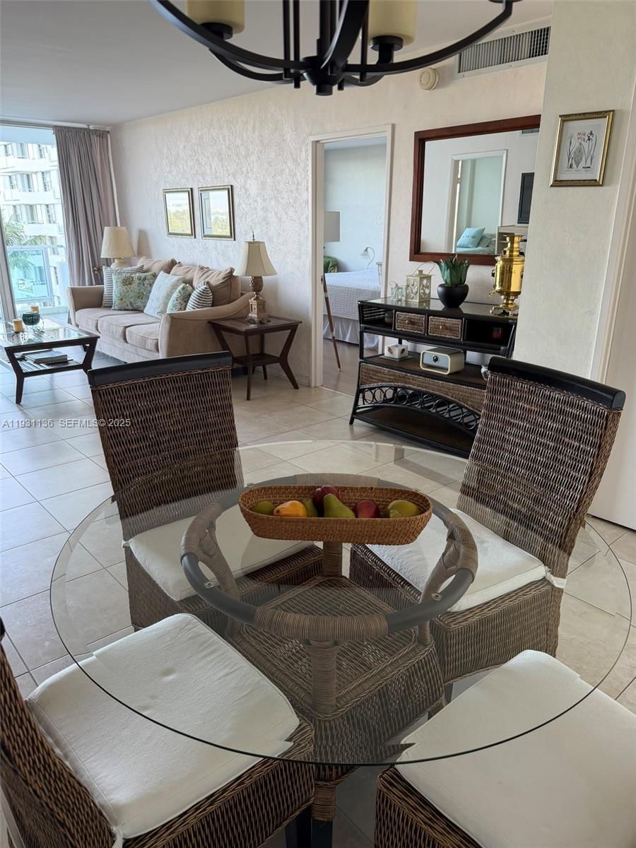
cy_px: 424
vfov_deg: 71.6
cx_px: 318
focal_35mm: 24
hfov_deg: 56.8
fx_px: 588
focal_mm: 6.76
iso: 160
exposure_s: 1/121
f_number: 1.78
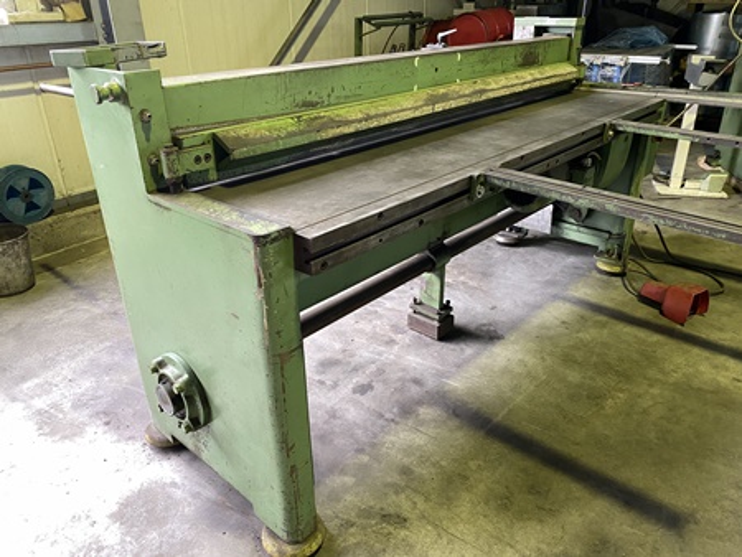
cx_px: 371
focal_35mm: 26
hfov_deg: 67.3
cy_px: 278
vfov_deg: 53.1
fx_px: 558
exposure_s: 1/50
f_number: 1.8
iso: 320
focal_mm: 4.25
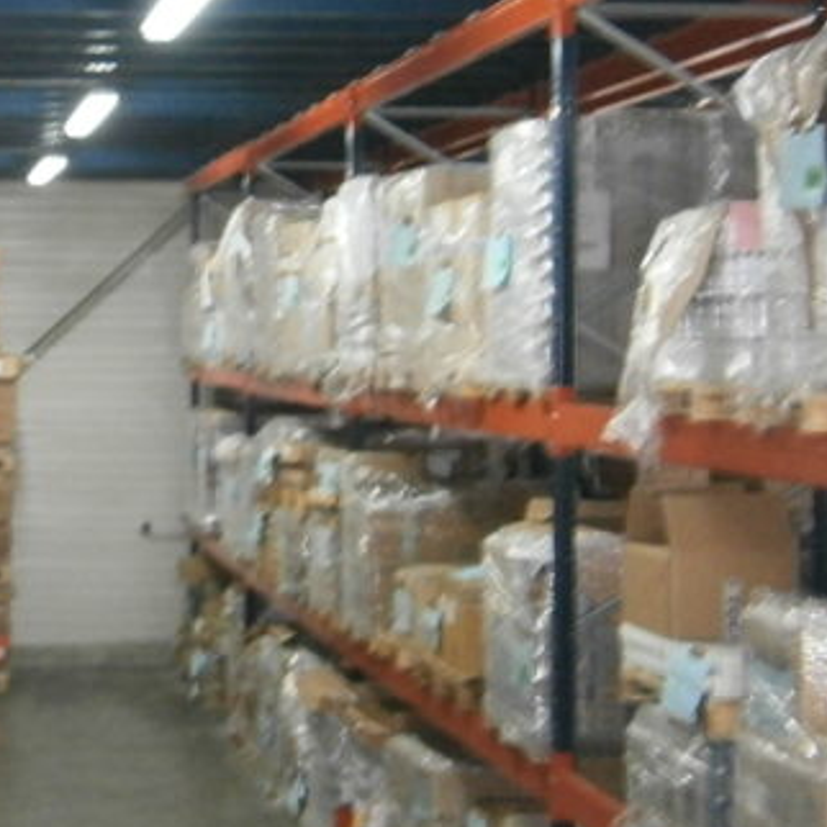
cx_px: 10
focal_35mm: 73
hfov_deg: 22.8
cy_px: 367
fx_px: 1973
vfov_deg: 23.7
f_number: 2.8
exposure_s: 1/30
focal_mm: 4.7
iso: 320
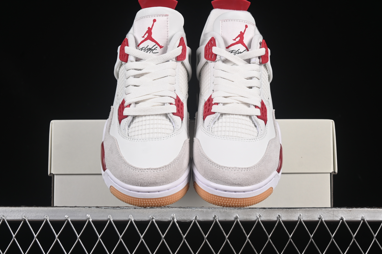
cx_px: 191
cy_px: 127
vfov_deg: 18.2
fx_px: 796
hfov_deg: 27.0
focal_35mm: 75
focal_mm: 50
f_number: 8
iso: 160
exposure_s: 1/80
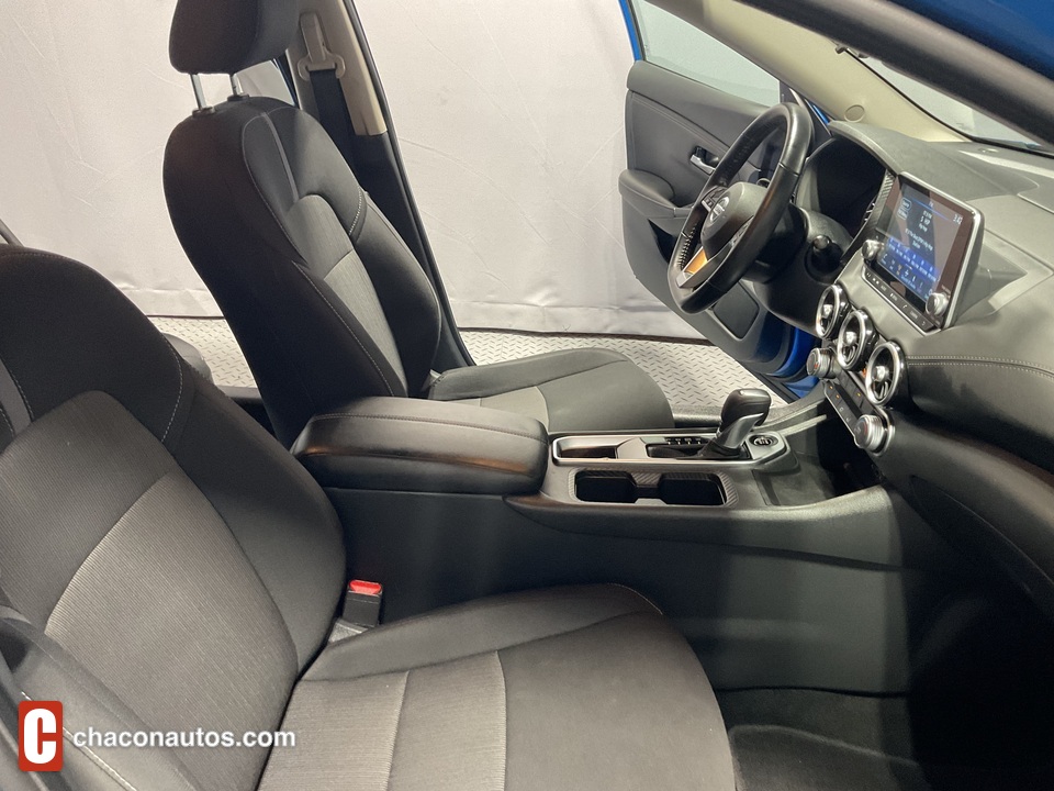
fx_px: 883
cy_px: 396
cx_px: 527
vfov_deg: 48.2
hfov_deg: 61.7
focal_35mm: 29
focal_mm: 3
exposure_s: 1/60
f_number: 1.8
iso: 125
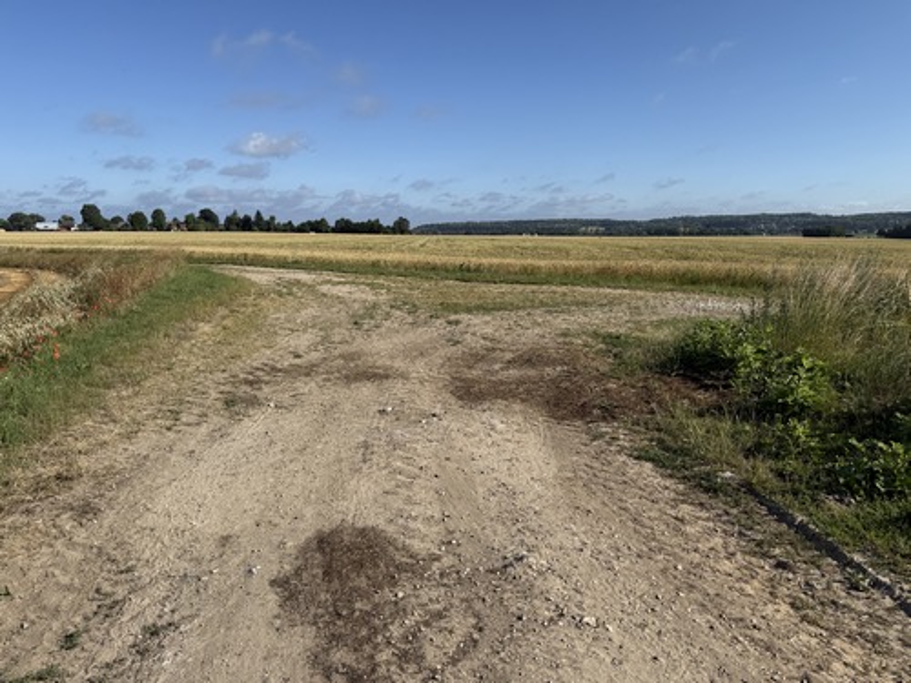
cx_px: 456
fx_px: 632
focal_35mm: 24
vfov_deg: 56.8
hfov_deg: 71.6
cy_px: 342
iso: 80
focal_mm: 6.76
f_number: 1.78
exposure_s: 1/6173
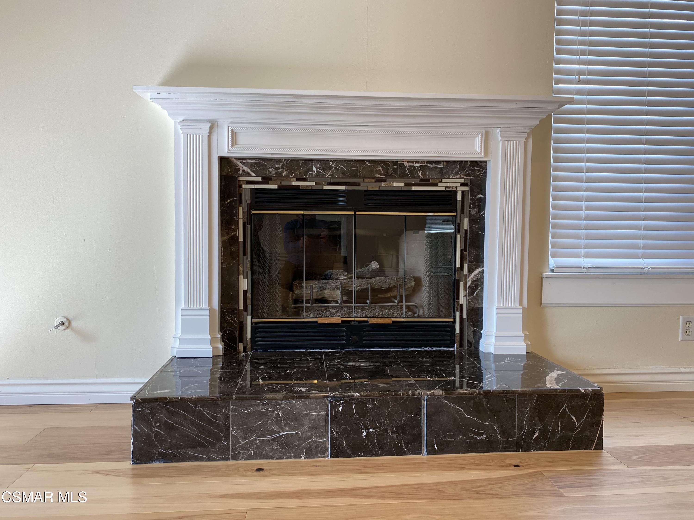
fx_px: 521
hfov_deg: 67.3
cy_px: 260
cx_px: 347
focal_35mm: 26
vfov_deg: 53.1
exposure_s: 1/120
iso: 50
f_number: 1.8
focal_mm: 4.25
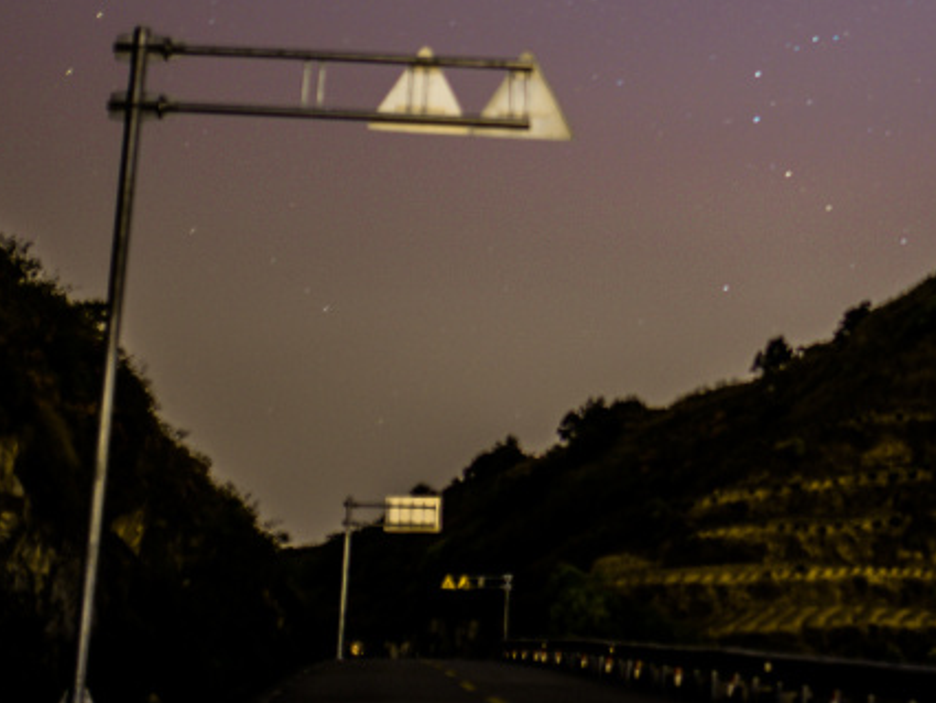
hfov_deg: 19.9
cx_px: 973
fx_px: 2569
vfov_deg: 15.1
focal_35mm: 95
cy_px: -105
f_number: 1.4
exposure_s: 25
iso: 100
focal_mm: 35
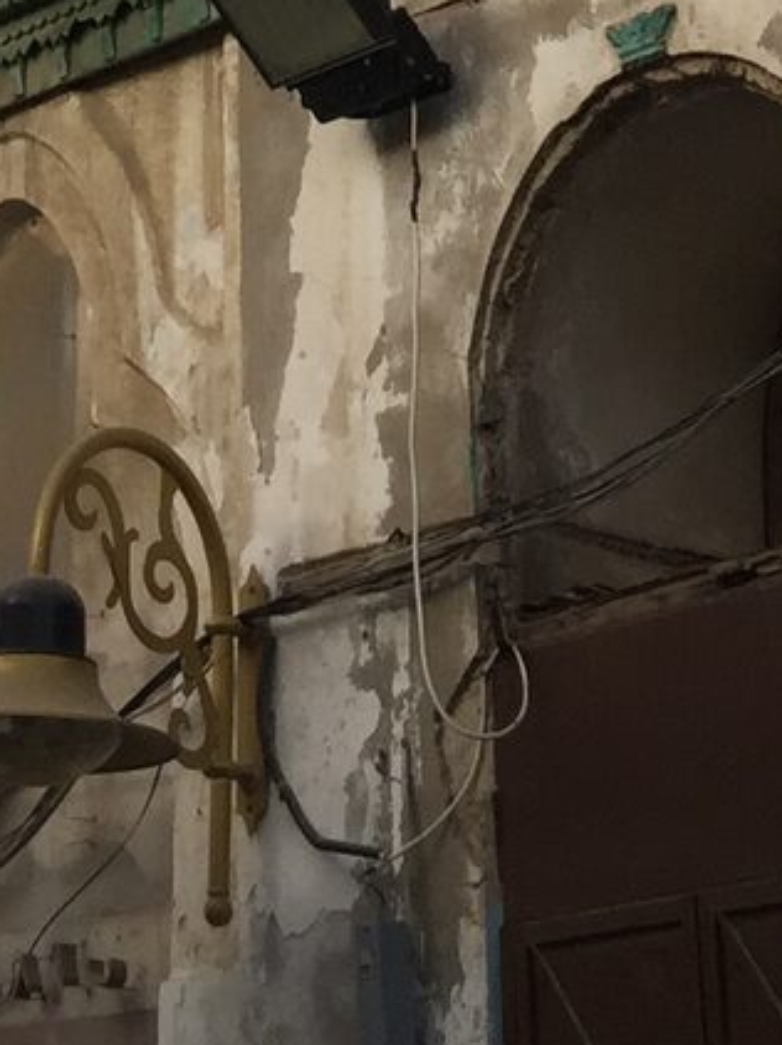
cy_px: -1236
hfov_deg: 11.1
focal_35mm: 132
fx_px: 3980
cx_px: 25
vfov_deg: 12.6
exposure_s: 1/775
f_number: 2.2
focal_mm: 4.15
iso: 32
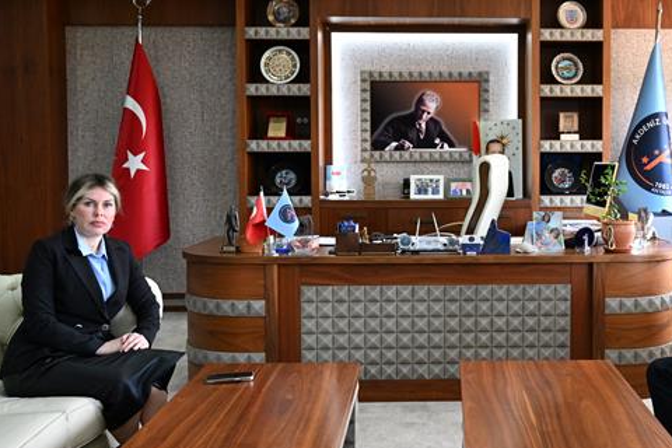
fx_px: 784
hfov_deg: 45.6
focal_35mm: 42
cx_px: 454
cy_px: 200
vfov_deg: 31.9
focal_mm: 28
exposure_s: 1/320
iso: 6400
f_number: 4
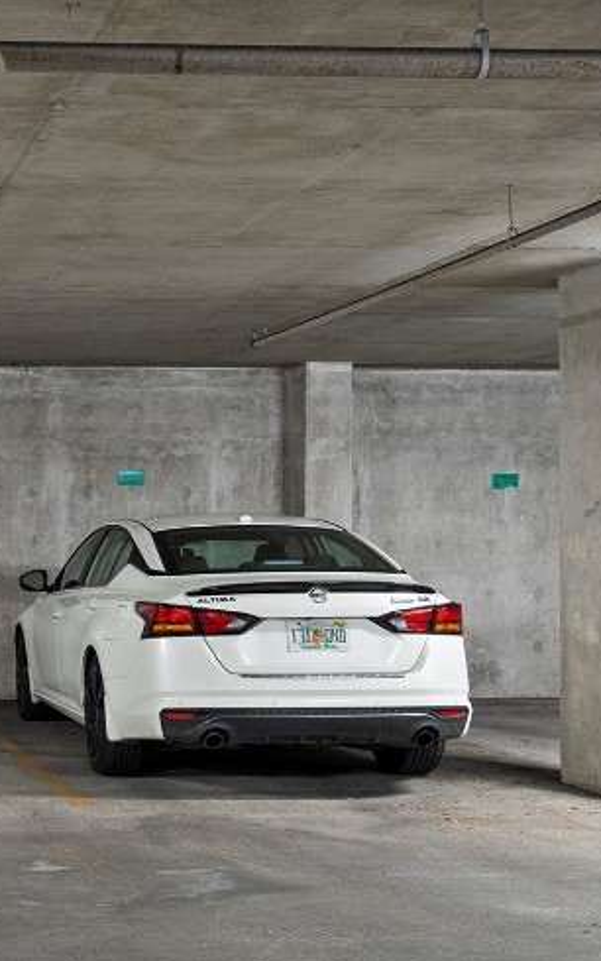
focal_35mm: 60
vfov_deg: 34.0
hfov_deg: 20.0
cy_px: 533
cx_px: -171
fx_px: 1571
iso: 400
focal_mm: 25
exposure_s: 1/1.25
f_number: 6.3
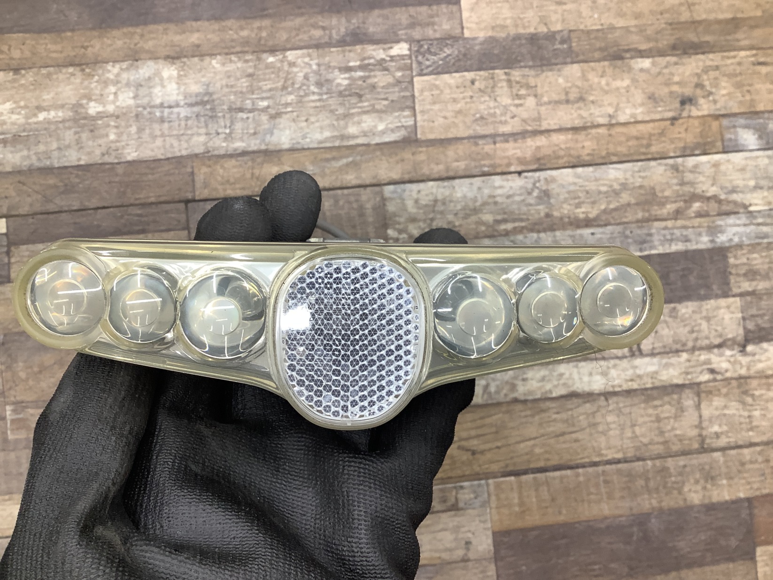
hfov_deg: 58.3
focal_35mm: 31
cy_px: 290
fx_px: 692
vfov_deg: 45.5
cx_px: 386
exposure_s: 1/60
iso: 100
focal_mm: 3.3
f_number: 2.4
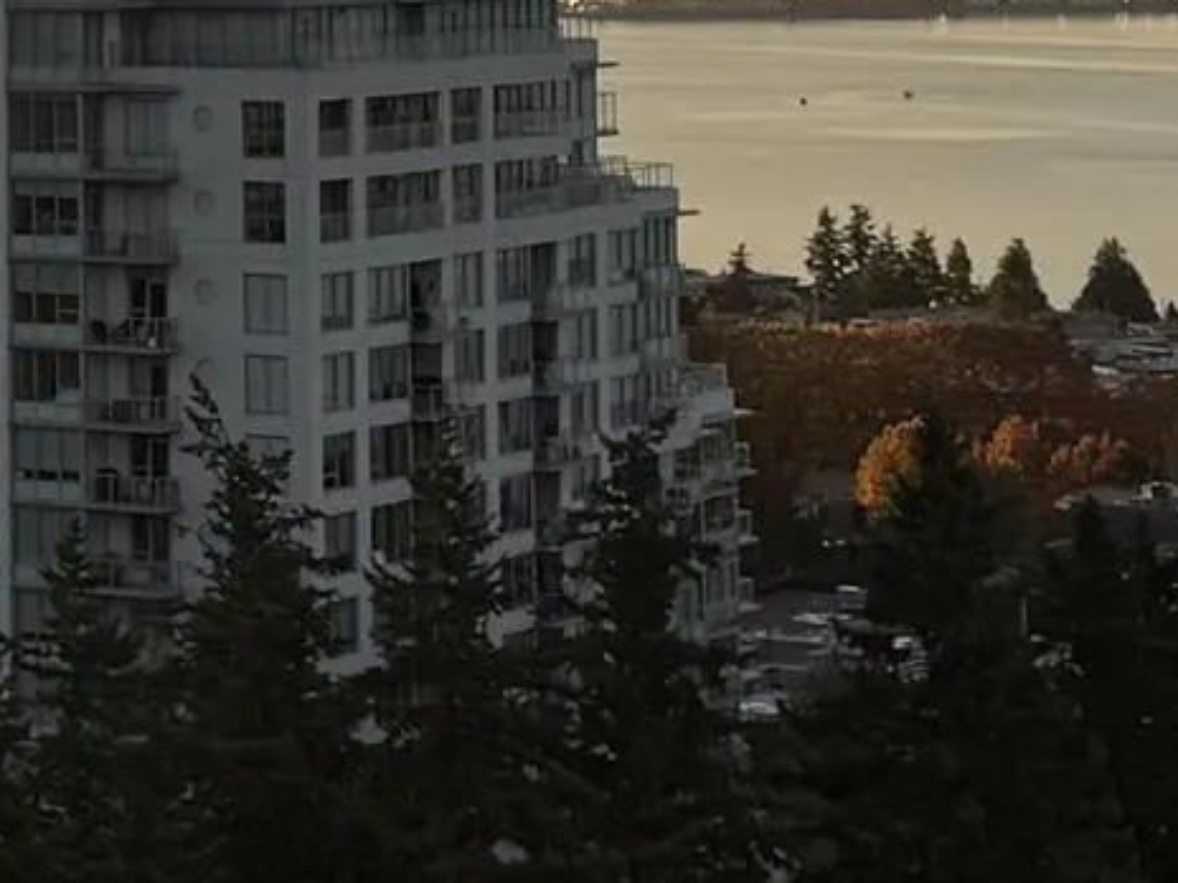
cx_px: -66
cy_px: -414
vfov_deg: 9.1
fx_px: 5411
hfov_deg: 12.2
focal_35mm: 159
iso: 80
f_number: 1.78
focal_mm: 6.76
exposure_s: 1/2169
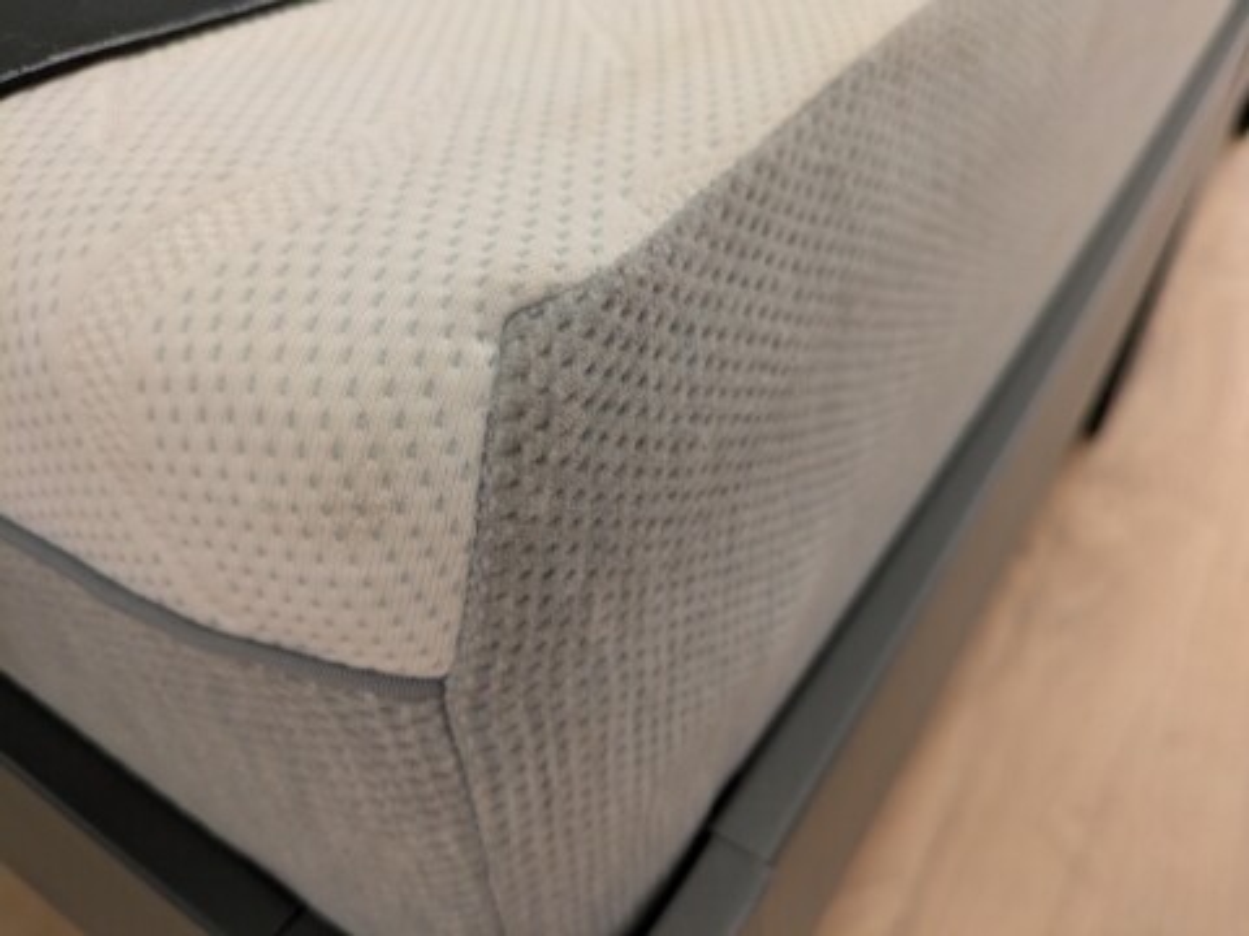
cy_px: 468
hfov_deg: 69.4
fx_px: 902
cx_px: 624
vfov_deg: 54.9
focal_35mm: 25
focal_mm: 5.43
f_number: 1.89
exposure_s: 1/50
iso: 444
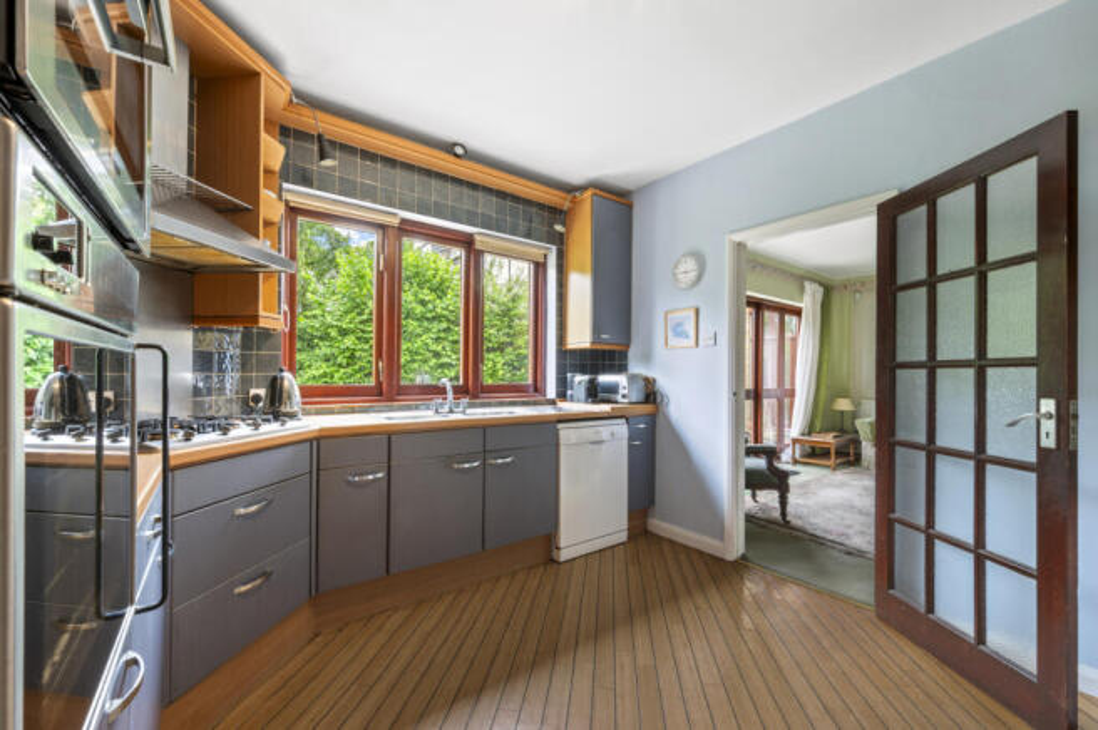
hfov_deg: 104.3
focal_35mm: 14
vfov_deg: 81.1
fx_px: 427
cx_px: 549
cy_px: 365
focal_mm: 14
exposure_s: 2.5
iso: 200
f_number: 16
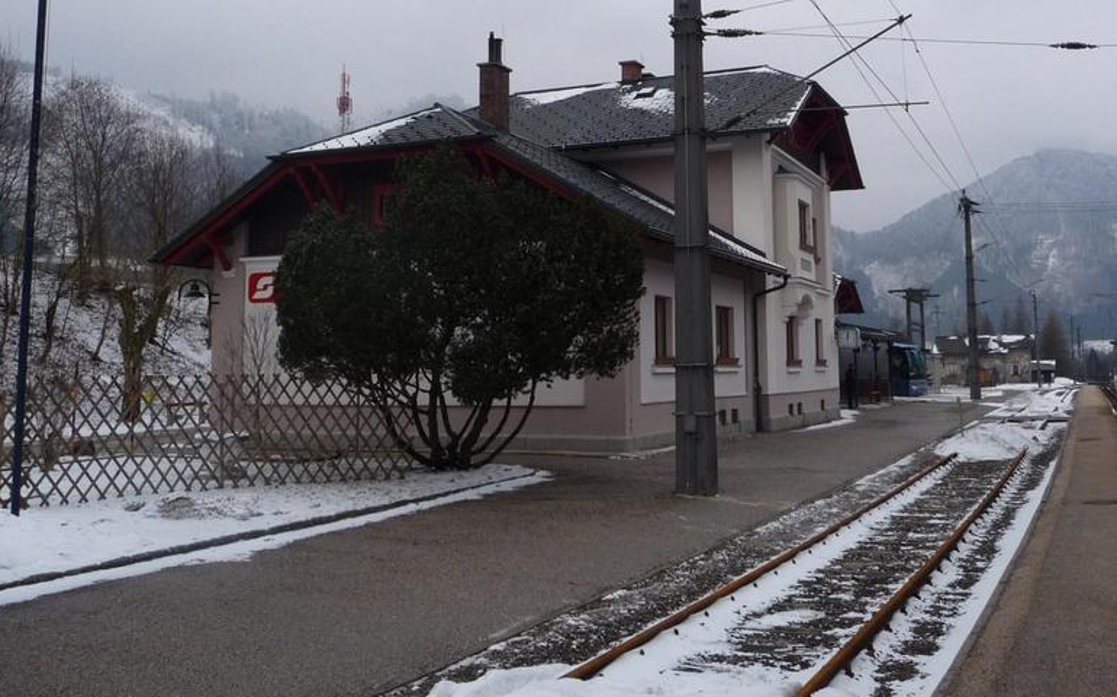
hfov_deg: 52.6
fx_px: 1126
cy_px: 220
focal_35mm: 37
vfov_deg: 34.0
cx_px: 635
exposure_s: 1/1000
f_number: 3.3
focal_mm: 4.7
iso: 100
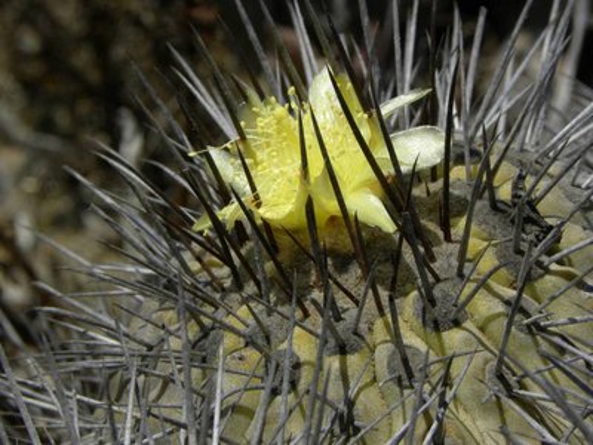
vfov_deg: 8.1
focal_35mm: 184
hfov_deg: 10.7
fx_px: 3152
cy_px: 222
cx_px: 296
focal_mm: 32.7
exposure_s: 1/320
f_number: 8
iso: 64
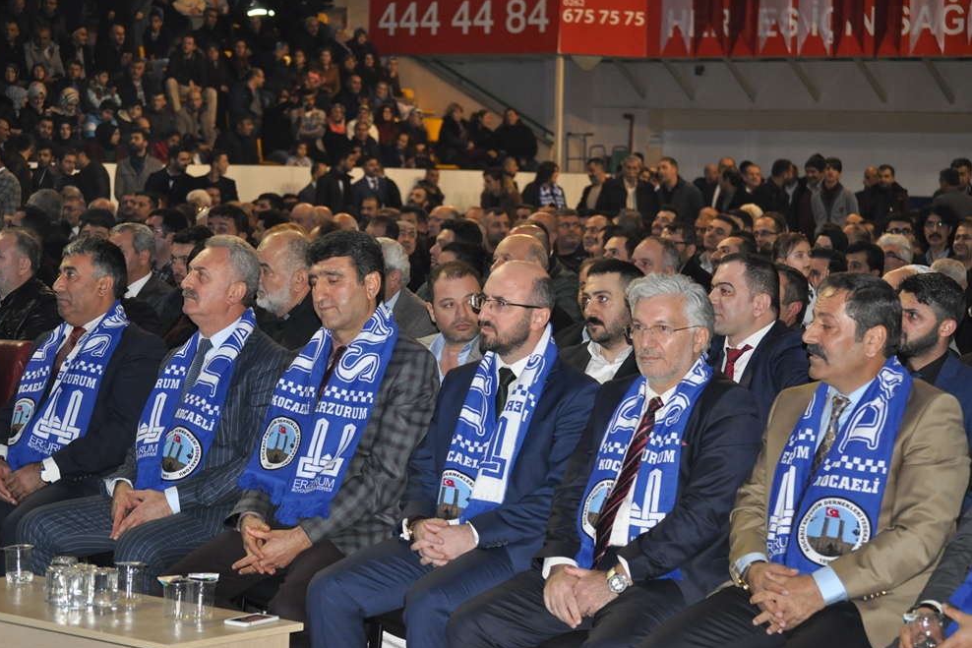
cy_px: 324
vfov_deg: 14.6
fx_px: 2538
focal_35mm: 94
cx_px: 481
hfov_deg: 21.7
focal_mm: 62
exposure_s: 1/60
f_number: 4.2
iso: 800
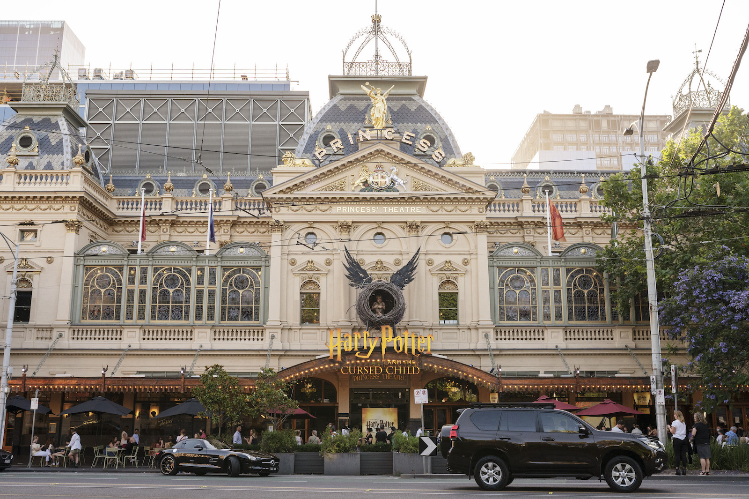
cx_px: 374
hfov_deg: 54.5
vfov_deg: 37.8
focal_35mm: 35
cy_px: 250
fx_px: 728
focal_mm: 35
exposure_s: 1/2000
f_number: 6.3
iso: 1600
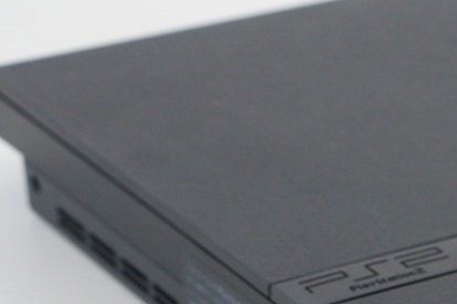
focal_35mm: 219
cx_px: 595
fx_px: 2780
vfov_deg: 6.3
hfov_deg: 9.2
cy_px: 281
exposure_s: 1/80
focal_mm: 50
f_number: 6.3
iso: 800
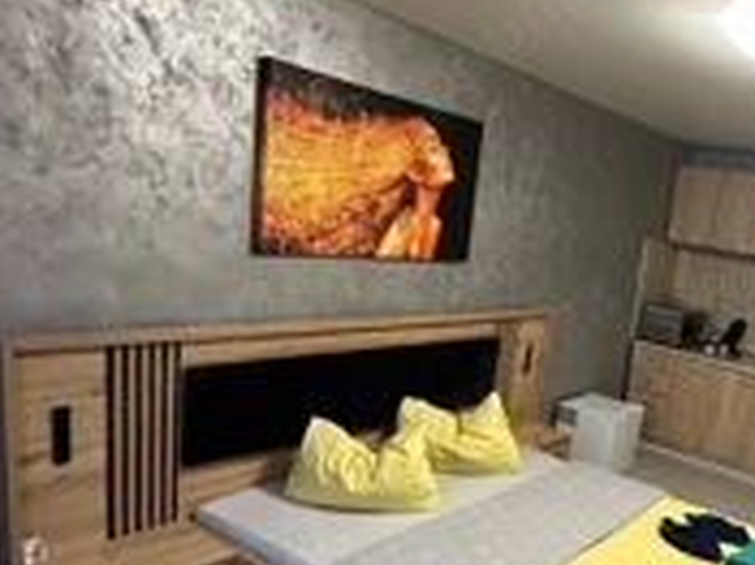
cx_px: 639
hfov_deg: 52.0
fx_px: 697
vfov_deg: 43.3
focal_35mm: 32
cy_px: 392
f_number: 2.2
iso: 320
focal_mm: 2.22
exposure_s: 1/66
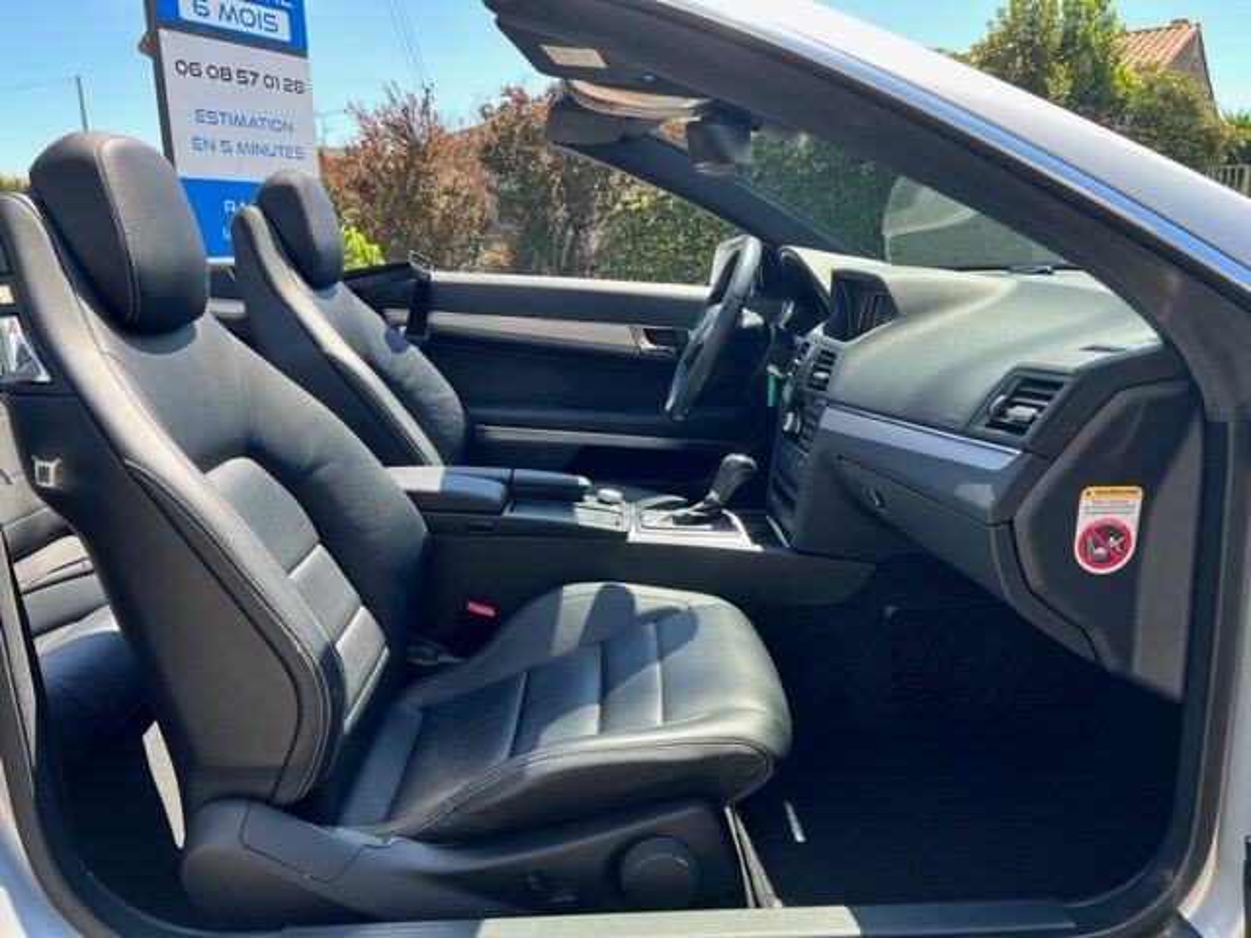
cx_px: 626
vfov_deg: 53.1
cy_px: 469
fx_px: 940
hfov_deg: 67.3
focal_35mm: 26
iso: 50
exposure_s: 1/544
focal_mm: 5.7
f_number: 1.5
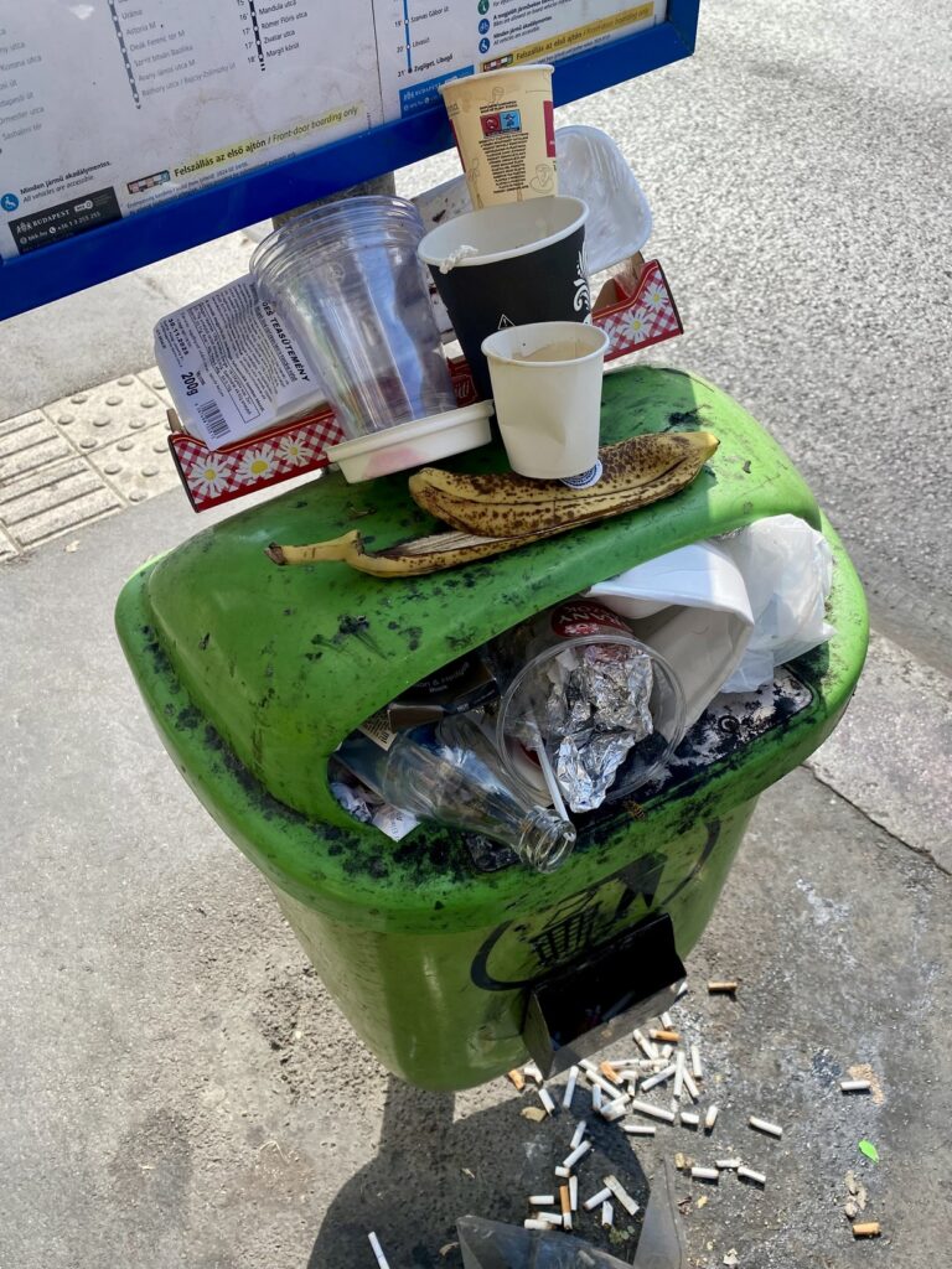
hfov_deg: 53.1
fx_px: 953
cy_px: 634
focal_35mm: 26
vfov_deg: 67.3
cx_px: 476
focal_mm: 4.25
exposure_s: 1/1218
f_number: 1.8
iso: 32
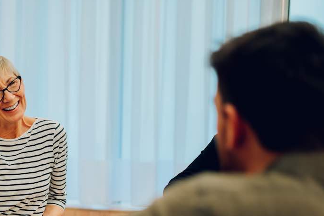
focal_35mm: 88
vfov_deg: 15.4
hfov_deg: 22.8
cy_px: 173
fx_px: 792
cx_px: 59
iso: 320
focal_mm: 50
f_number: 1.8
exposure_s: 1/200
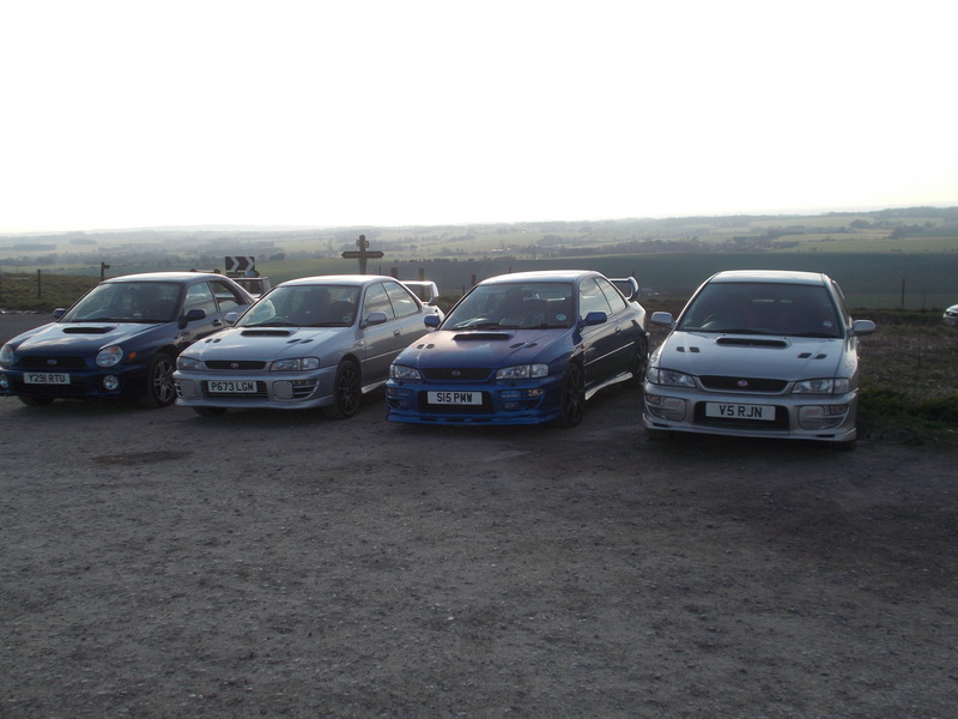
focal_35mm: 44
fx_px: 1218
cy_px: 360
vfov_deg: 32.9
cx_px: 479
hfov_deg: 42.9
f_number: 4.2
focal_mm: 7.9
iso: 80
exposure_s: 1/500
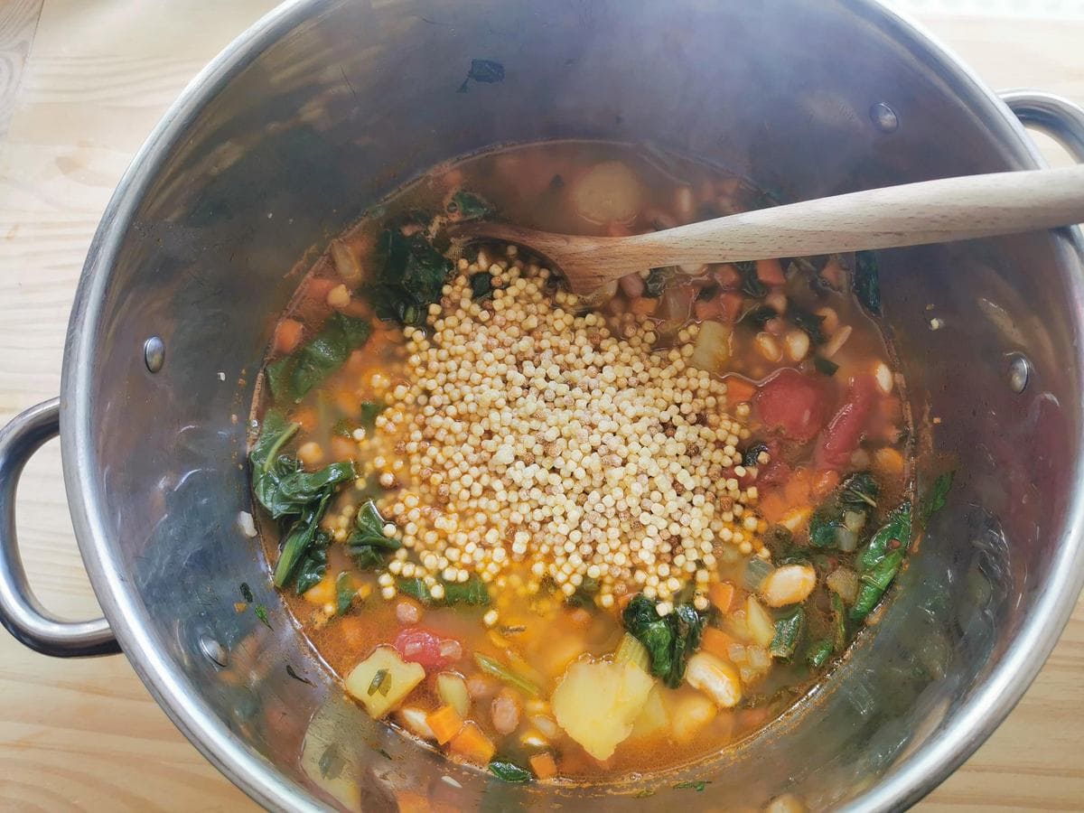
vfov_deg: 51.4
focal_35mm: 27
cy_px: 406
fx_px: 846
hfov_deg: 65.3
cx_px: 542
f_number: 1.6
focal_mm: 5.56
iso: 50
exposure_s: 1/105
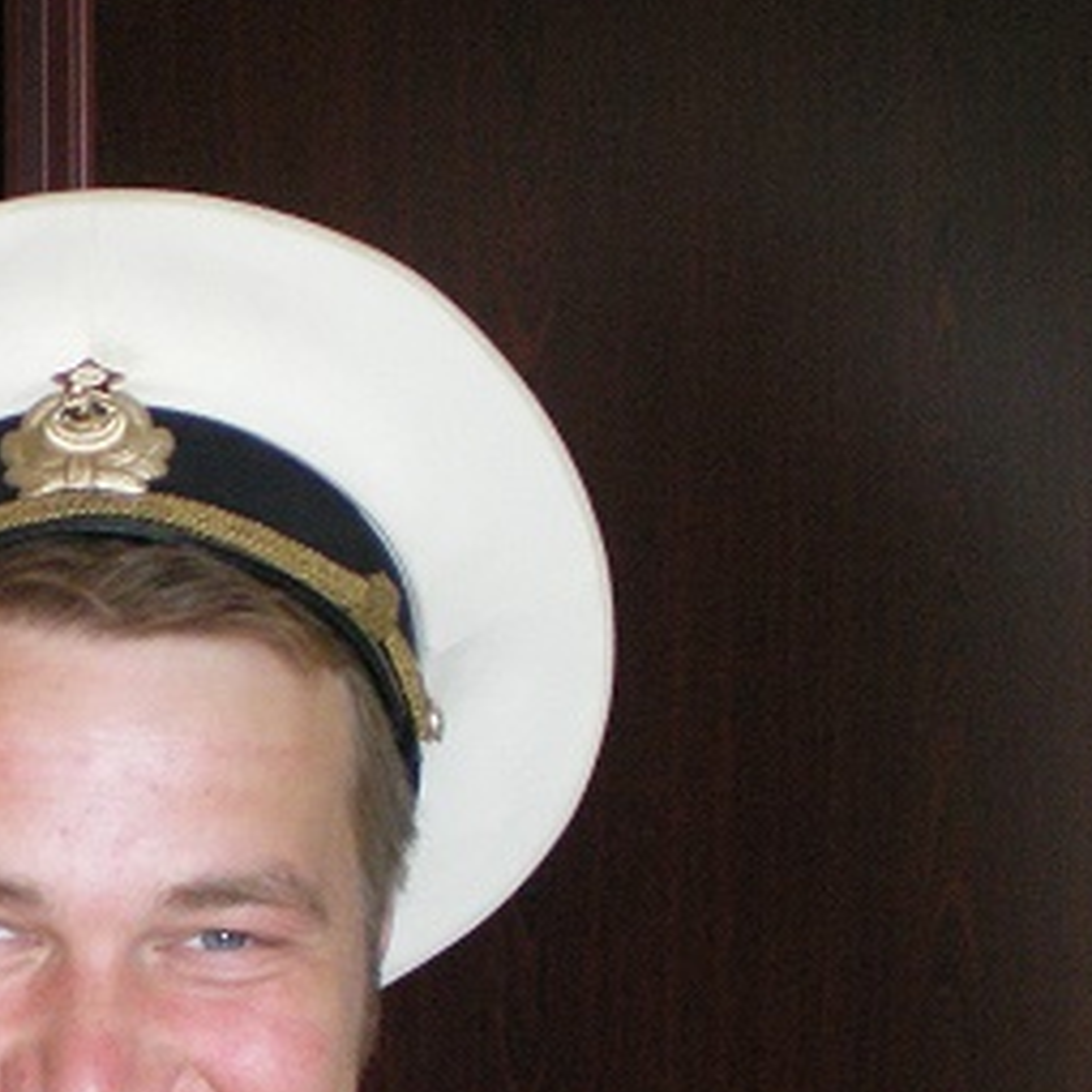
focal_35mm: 101
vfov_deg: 16.9
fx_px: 3605
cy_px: 1015
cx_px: -492
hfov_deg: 15.9
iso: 320
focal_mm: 6.3
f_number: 3.1
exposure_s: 1/30
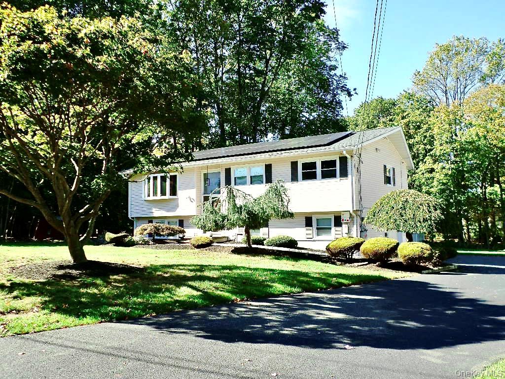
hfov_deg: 60.0
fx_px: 438
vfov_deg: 46.8
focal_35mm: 30
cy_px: 190
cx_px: 252
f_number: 2.7
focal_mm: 5.5
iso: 80
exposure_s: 1/350
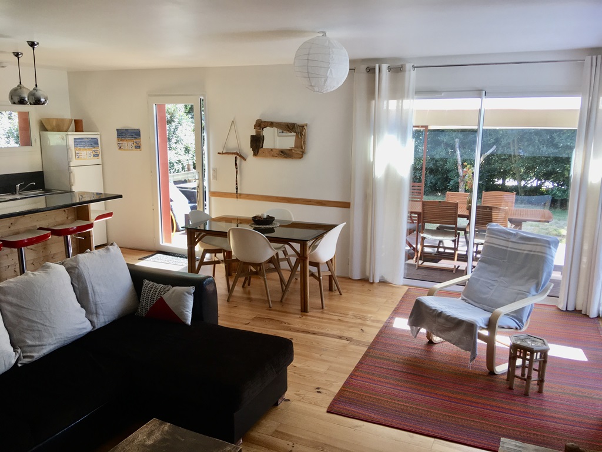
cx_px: 301
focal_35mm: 29
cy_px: 226
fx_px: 504
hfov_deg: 61.7
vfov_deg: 48.2
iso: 40
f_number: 2.2
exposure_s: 1/100
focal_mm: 4.15
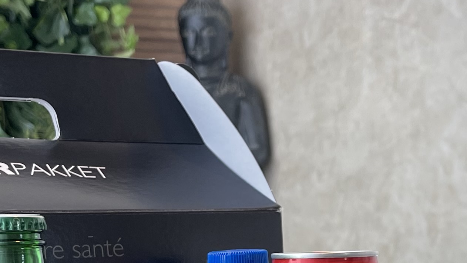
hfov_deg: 24.4
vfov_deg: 13.4
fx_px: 1077
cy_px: 337
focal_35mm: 87
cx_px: 302
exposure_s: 1/100
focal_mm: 5.1
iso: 64
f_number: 1.6
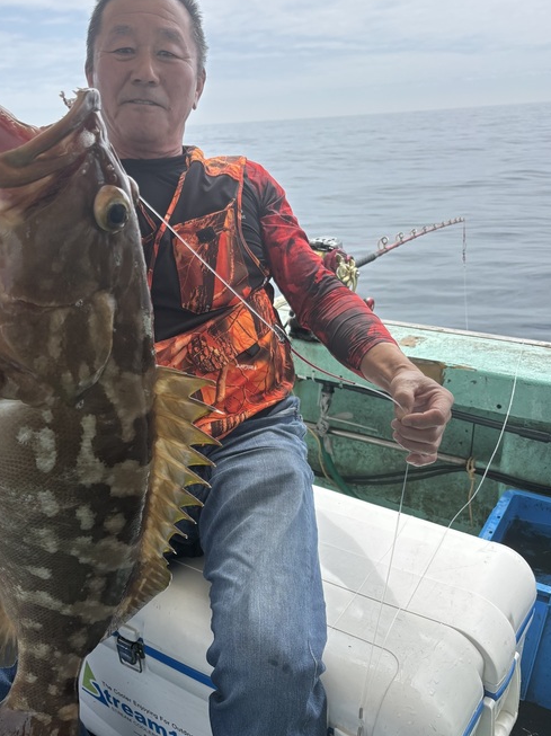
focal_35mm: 34
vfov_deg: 54.0
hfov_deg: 41.6
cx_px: 221
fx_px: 722
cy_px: 388
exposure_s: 1/2710
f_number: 1.6
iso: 50
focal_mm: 5.96
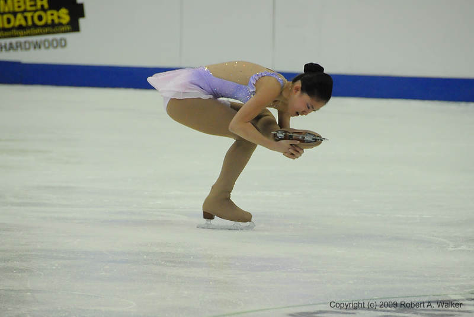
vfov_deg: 4.6
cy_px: 158
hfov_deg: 6.9
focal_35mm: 300
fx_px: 3951
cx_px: 237
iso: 3200
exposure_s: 1/1250
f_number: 5.6
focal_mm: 200
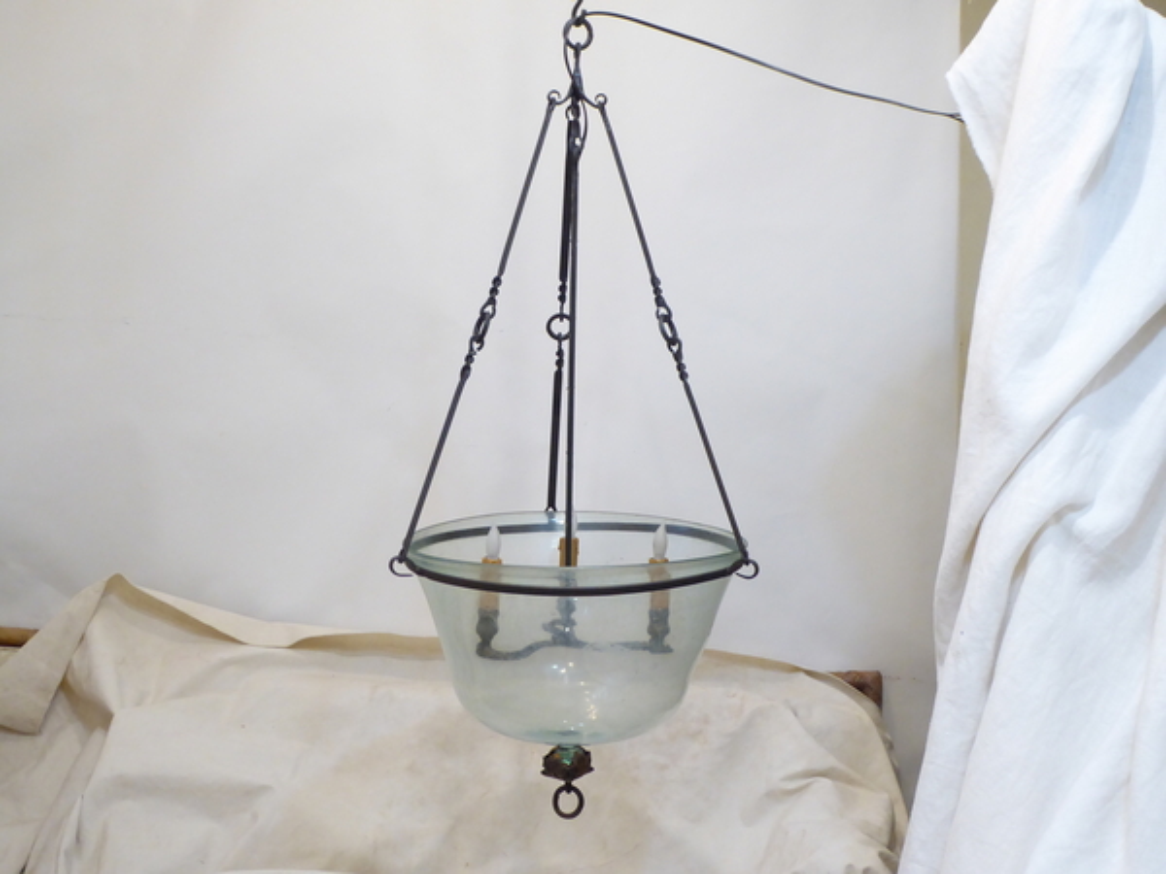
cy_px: 437
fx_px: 1651
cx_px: 583
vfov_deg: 29.7
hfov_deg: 38.9
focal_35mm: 49
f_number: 4
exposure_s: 1/20
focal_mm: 8.4
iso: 400
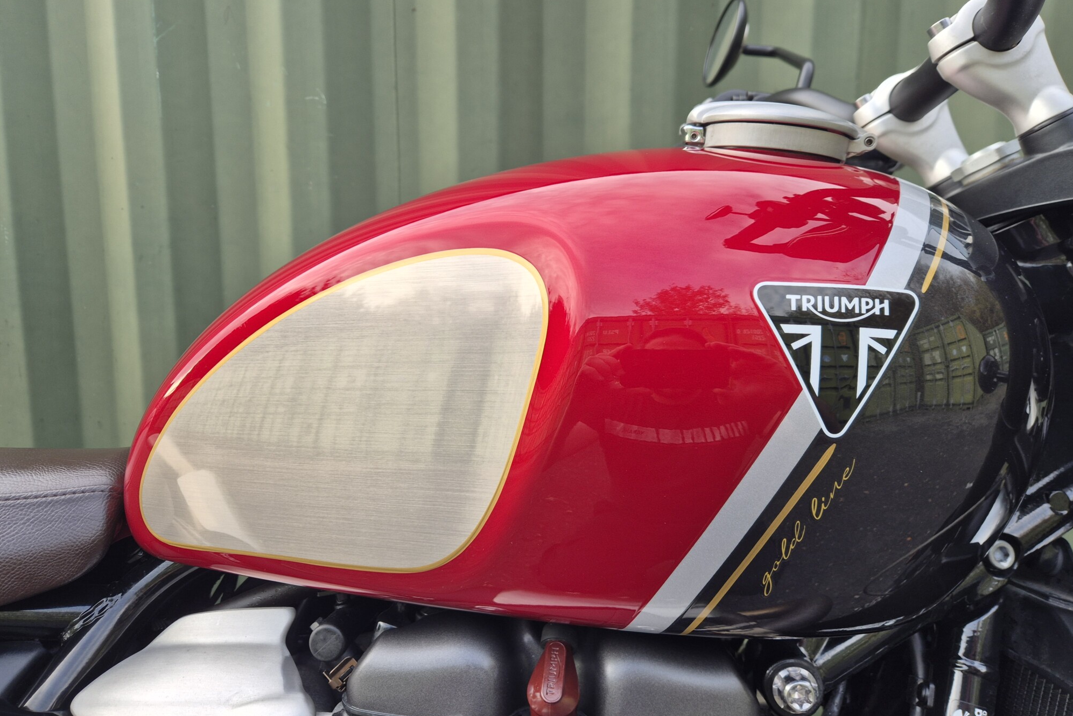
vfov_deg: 53.1
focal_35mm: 24
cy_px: 349
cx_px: 537
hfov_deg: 73.7
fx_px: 715
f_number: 1.8
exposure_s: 1/180
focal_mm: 5.4
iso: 40
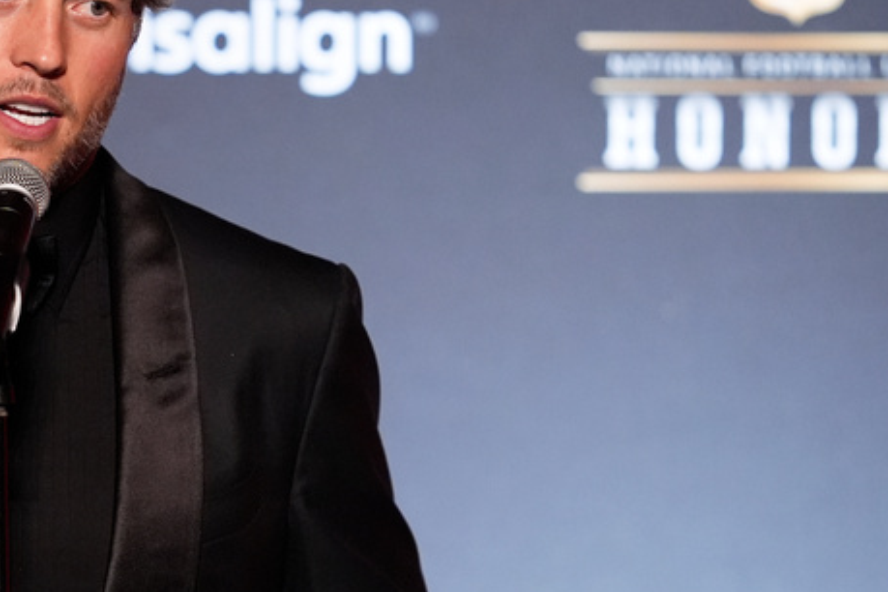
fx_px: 22001
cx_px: 143
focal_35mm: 892
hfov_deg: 2.3
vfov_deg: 1.5
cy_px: 349
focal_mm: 400
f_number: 2.8
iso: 3200
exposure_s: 1/320
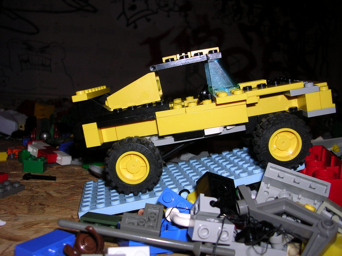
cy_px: 128
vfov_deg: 37.7
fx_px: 375
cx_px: 171
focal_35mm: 38
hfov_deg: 49.0
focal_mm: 5.8
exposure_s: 1/60.1
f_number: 2.8
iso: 50
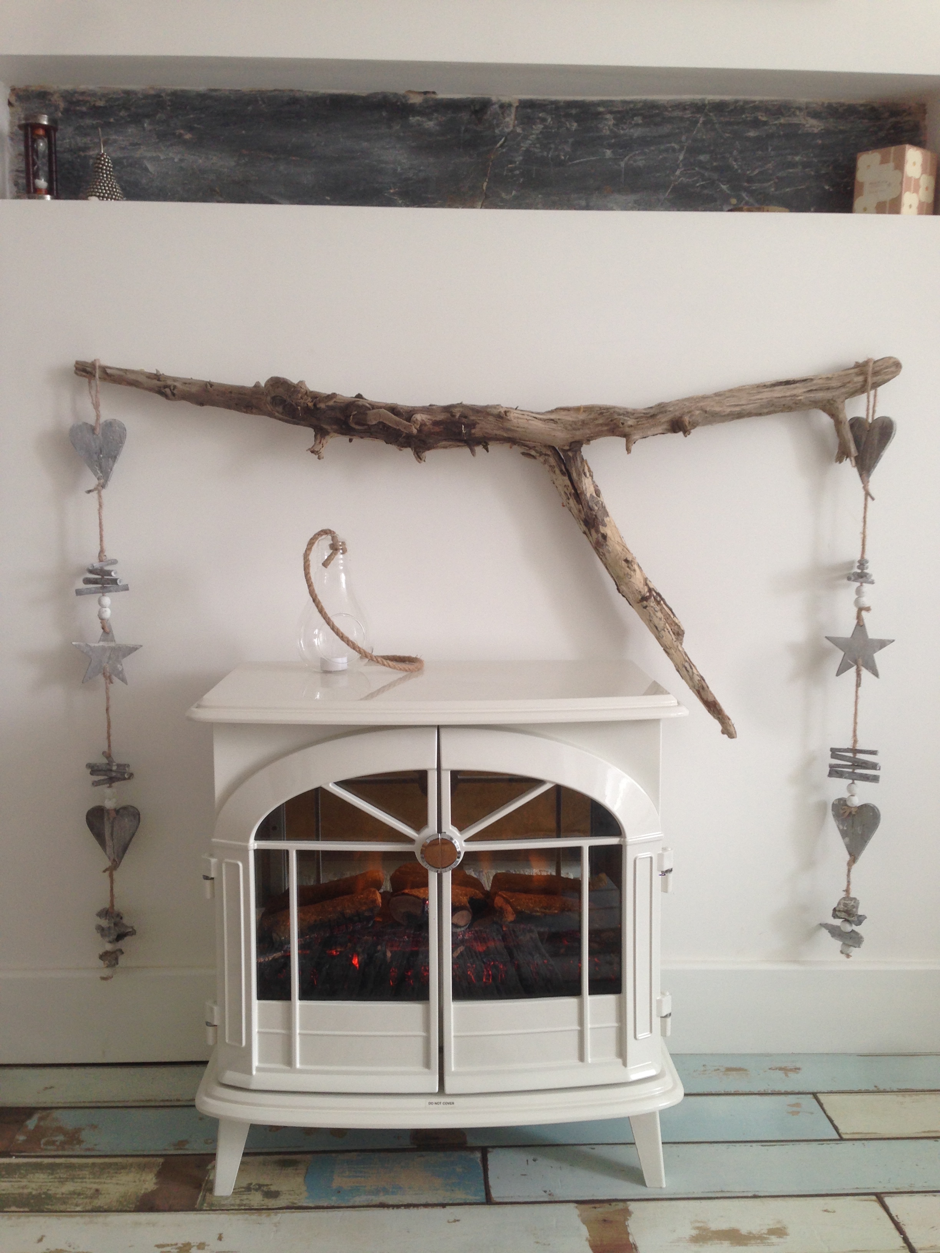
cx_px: 470
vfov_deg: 55.4
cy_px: 626
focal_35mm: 33
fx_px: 1195
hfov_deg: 42.9
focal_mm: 4.12
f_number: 2.4
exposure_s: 1/40
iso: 50
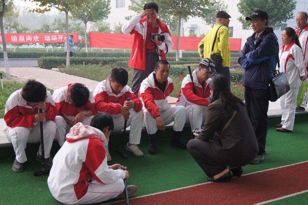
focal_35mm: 45
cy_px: 102
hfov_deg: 43.7
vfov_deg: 29.8
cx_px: 154
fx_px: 384
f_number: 4.5
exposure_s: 1/50
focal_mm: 30
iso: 200
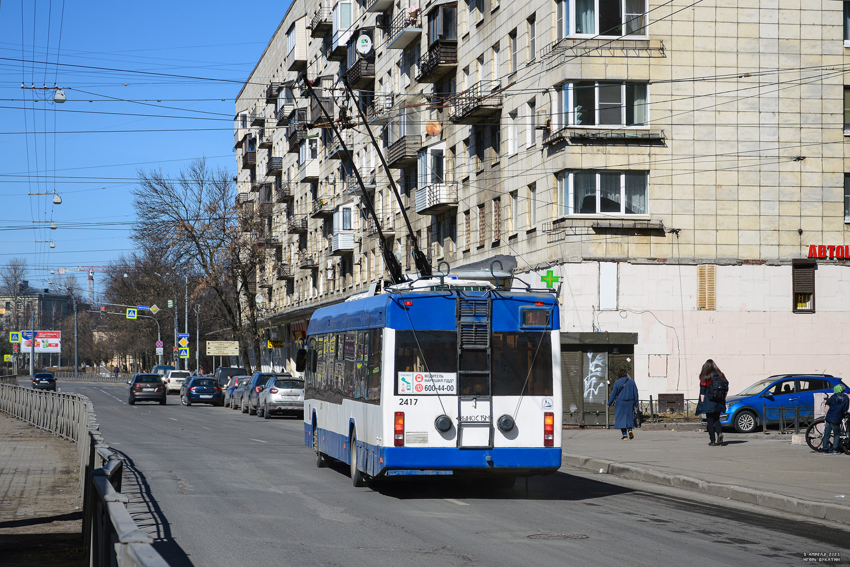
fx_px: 1771
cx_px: 425
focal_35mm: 75
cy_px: 284
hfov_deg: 27.0
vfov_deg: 18.2
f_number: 5.6
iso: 100
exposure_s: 1/800
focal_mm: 50
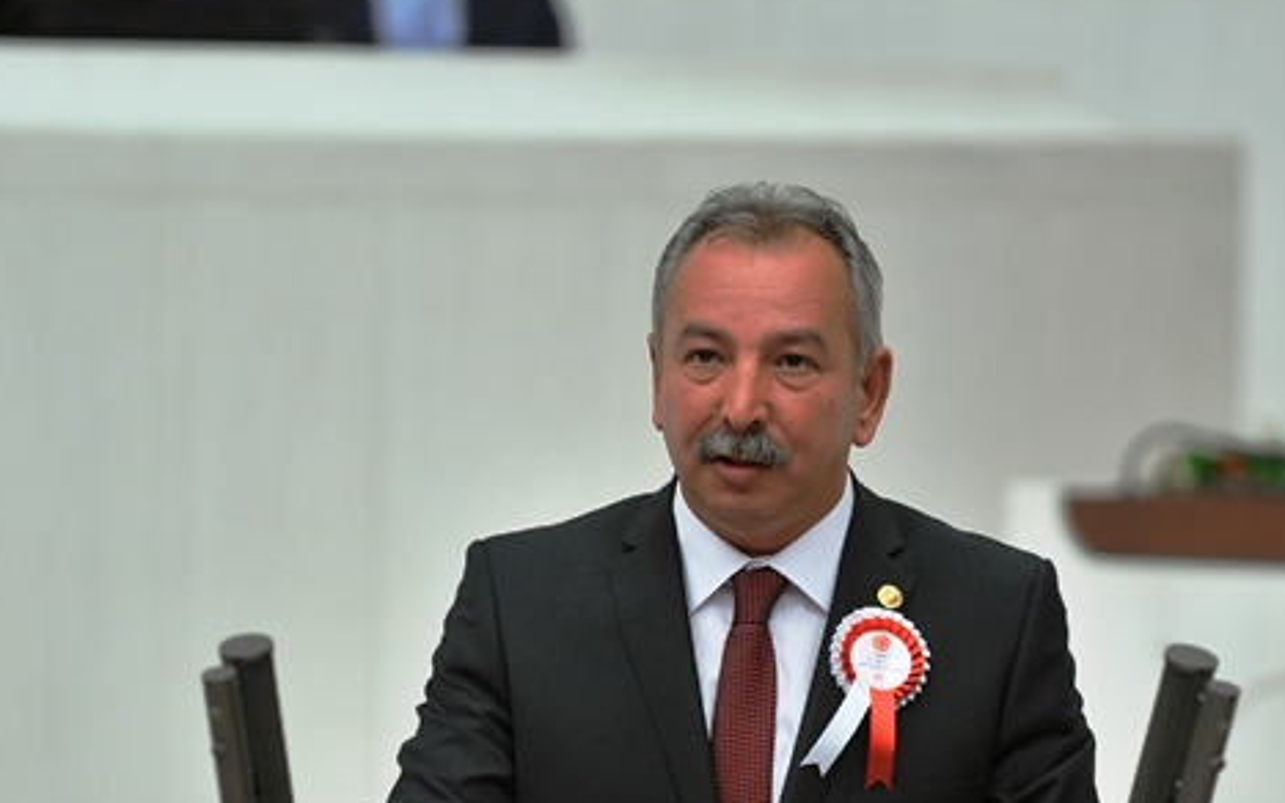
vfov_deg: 3.8
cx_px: 732
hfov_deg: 6.0
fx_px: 12224
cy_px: 646
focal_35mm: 349
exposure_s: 1/200
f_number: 3.5
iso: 640
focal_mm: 200
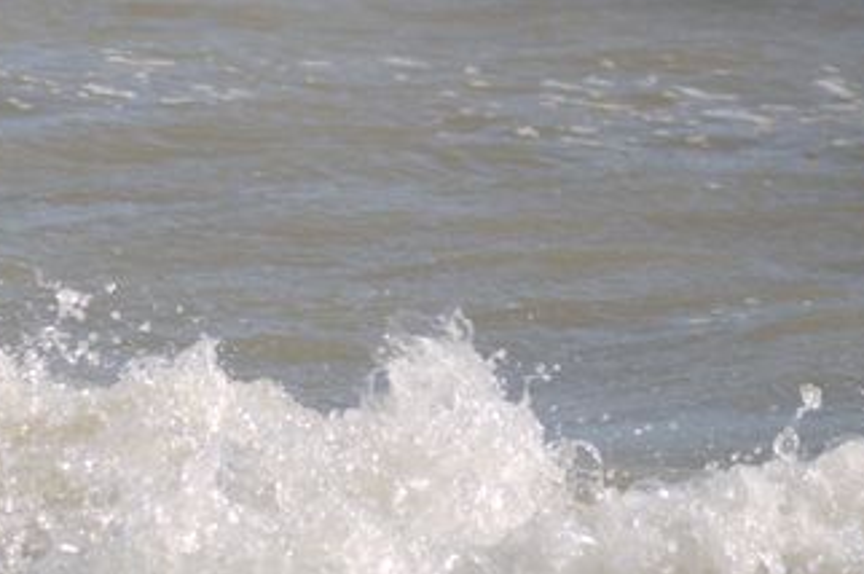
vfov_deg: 1.2
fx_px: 26349
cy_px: 126
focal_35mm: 1099
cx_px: -126
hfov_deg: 1.9
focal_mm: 166
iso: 100
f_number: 5.6
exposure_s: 1/640
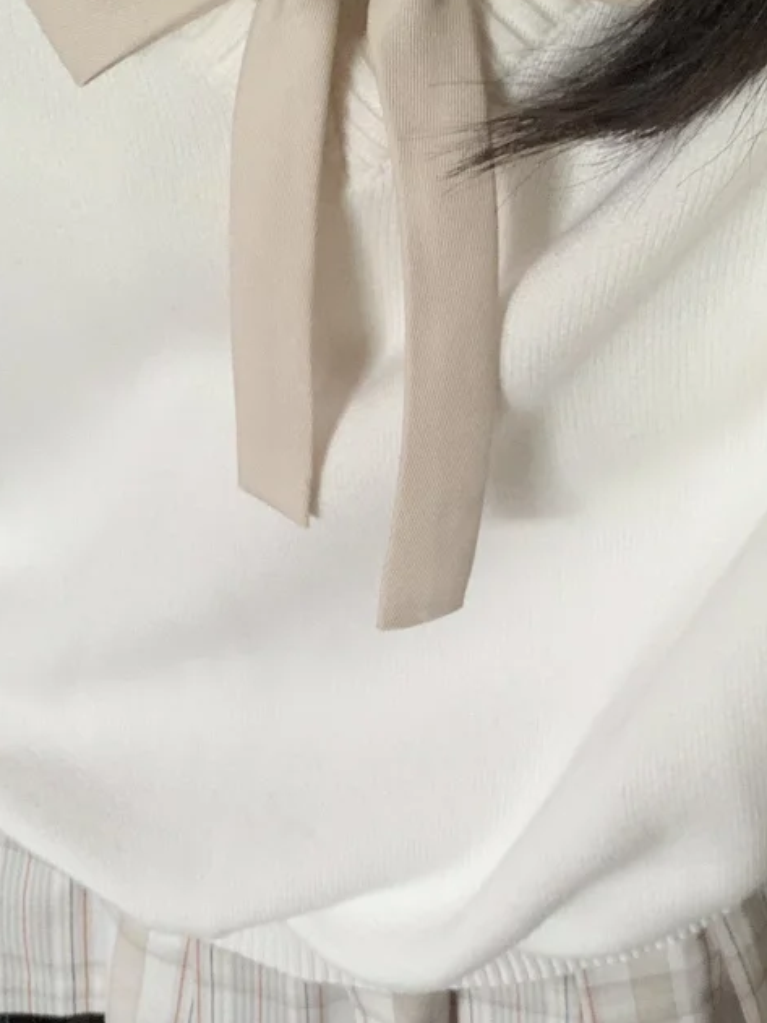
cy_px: 582
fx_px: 2157
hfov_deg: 20.2
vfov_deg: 26.7
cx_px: 404
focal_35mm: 73
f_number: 2.2
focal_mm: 2.87
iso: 250
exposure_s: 1/60
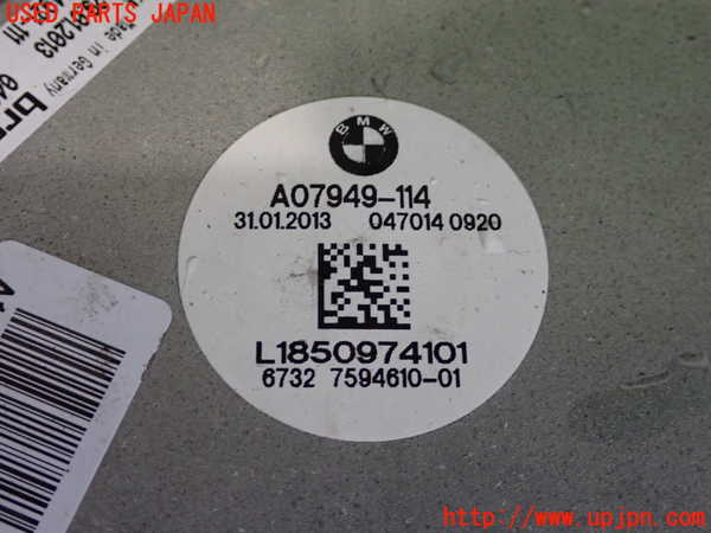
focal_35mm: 47
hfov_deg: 40.4
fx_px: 965
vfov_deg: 30.9
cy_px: 266
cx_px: 356
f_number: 3.1
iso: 500
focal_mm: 8.4
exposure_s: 1/50
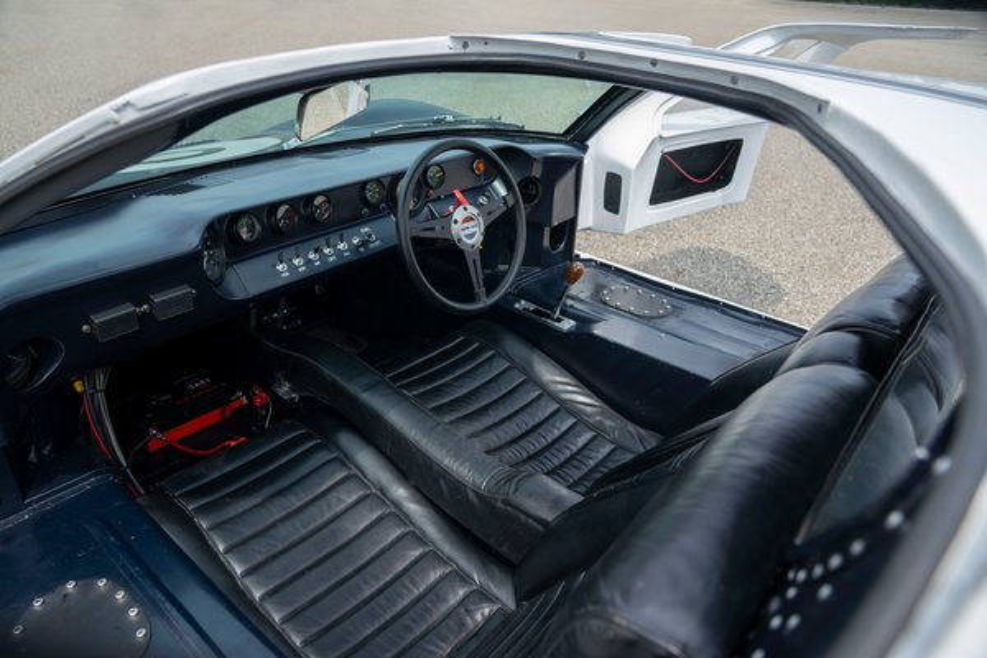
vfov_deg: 53.1
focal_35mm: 24
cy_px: 329
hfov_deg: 73.7
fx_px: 658
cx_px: 494
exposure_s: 1/640
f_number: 4.5
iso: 200
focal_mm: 24
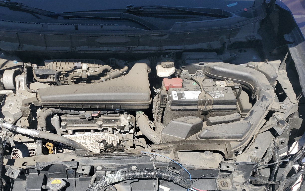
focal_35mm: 36
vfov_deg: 34.5
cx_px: 120
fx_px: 299
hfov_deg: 53.6
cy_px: 145
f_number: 1.5
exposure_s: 1/2500
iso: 50
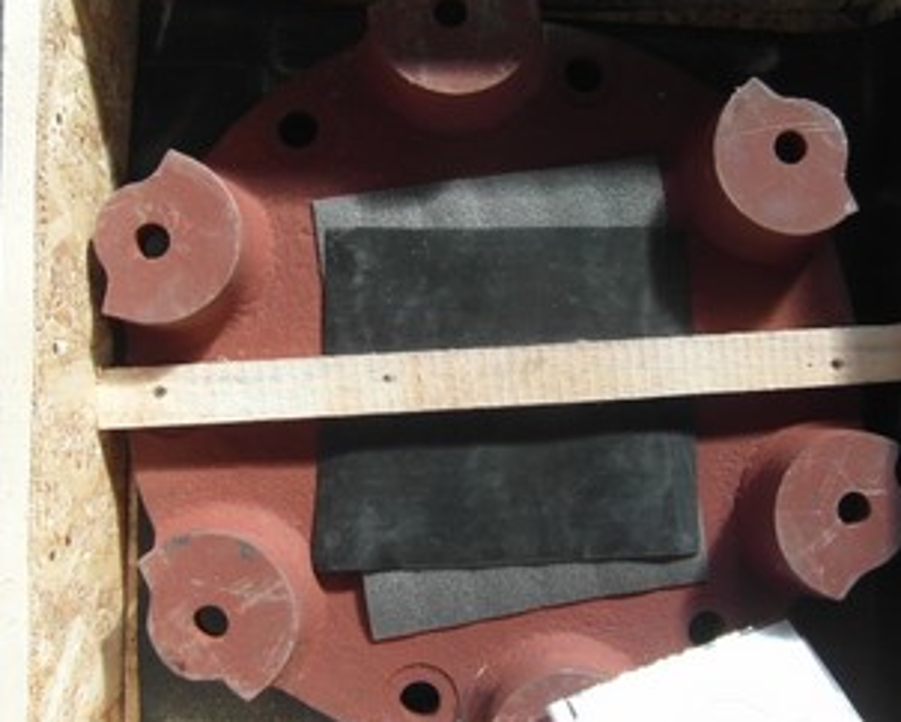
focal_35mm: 31
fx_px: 827
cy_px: 373
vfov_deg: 47.1
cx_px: 501
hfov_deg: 57.0
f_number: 3.2
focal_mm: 4
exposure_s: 1/30
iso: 120
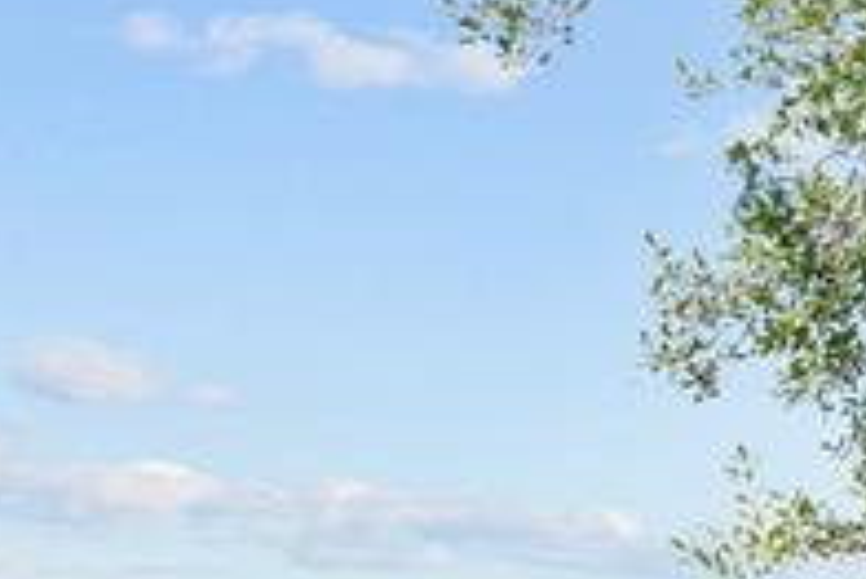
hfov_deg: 19.0
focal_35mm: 73
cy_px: 959
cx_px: 1661
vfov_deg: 16.4
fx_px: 1757
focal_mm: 14
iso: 400
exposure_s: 1/60
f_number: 7.1
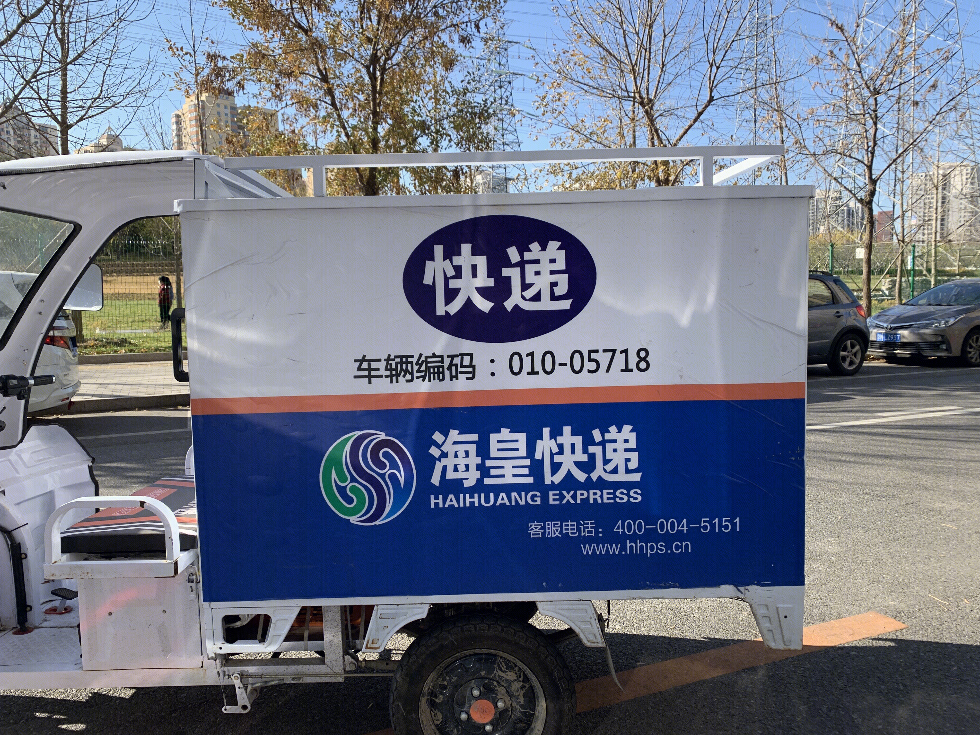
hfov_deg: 67.3
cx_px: 490
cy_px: 368
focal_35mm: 26
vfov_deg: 53.1
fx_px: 736
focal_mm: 4.25
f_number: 1.8
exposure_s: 1/1001
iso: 25
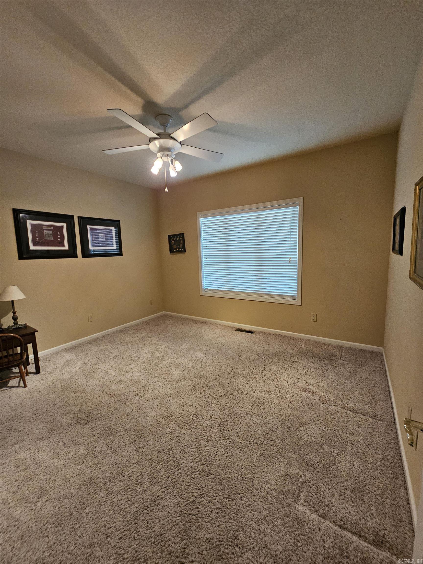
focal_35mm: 13
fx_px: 212
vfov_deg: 106.2
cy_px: 282
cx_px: 212
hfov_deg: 89.9
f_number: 2.2
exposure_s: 1/40
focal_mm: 2.2
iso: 320
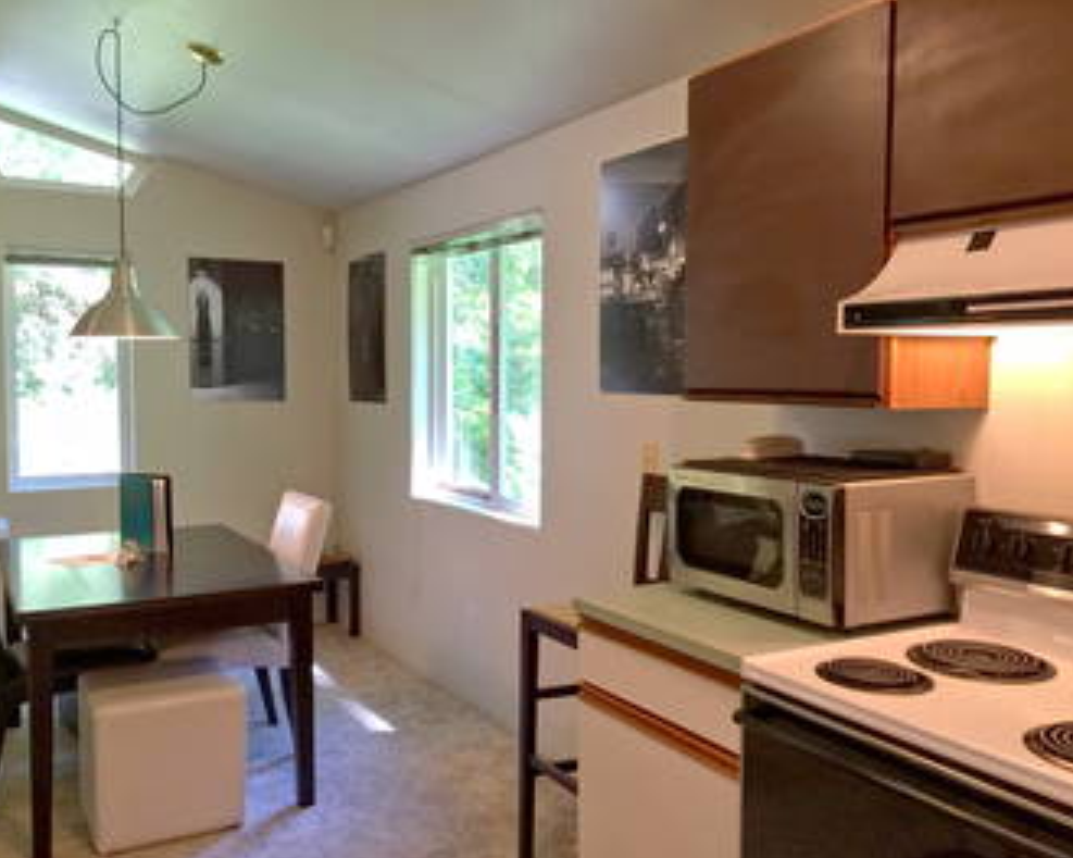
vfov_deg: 47.1
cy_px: 437
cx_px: 492
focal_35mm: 31
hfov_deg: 57.1
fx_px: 984
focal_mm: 4.15
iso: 50
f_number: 2.2
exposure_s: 1/30
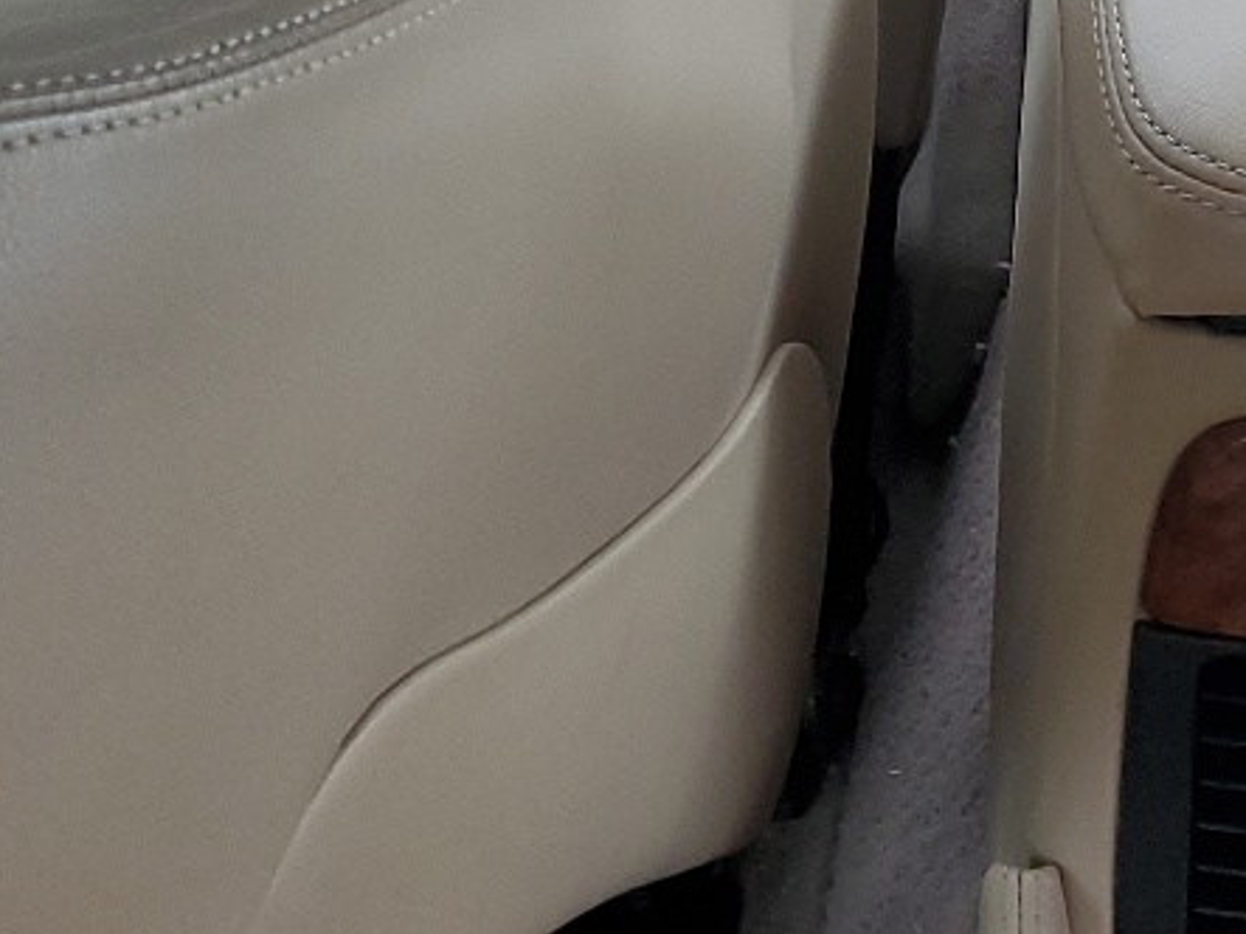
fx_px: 3383
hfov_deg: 20.1
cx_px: 1299
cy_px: -751
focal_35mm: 94
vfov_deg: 14.0
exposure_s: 1/120
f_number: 1.5
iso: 68
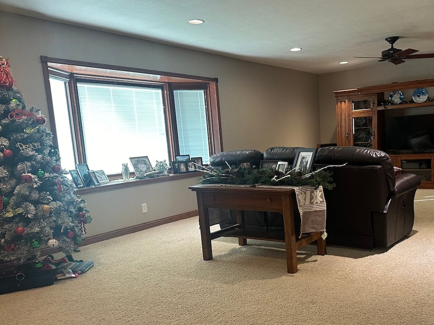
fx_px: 414
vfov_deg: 42.6
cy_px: 203
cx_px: 282
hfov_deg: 54.5
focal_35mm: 33
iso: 250
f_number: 1.78
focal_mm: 6.86
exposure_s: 1/60
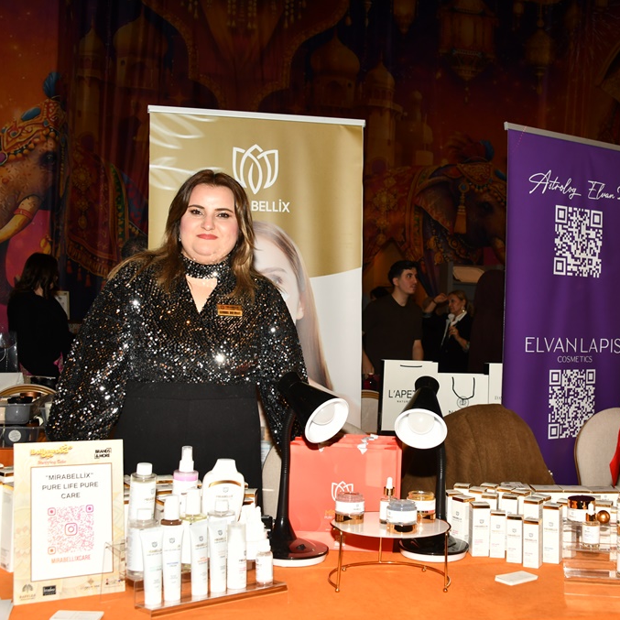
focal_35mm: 45
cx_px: 375
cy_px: 312
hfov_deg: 37.4
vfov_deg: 37.6
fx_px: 912
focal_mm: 35
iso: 640
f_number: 6.3
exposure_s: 1/200
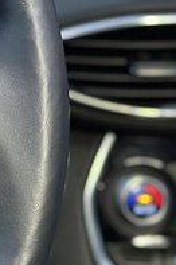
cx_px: -103
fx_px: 1021
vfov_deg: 14.8
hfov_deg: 9.5
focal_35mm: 139
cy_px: 114
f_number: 1.78
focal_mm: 6.76
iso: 640
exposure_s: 1/30
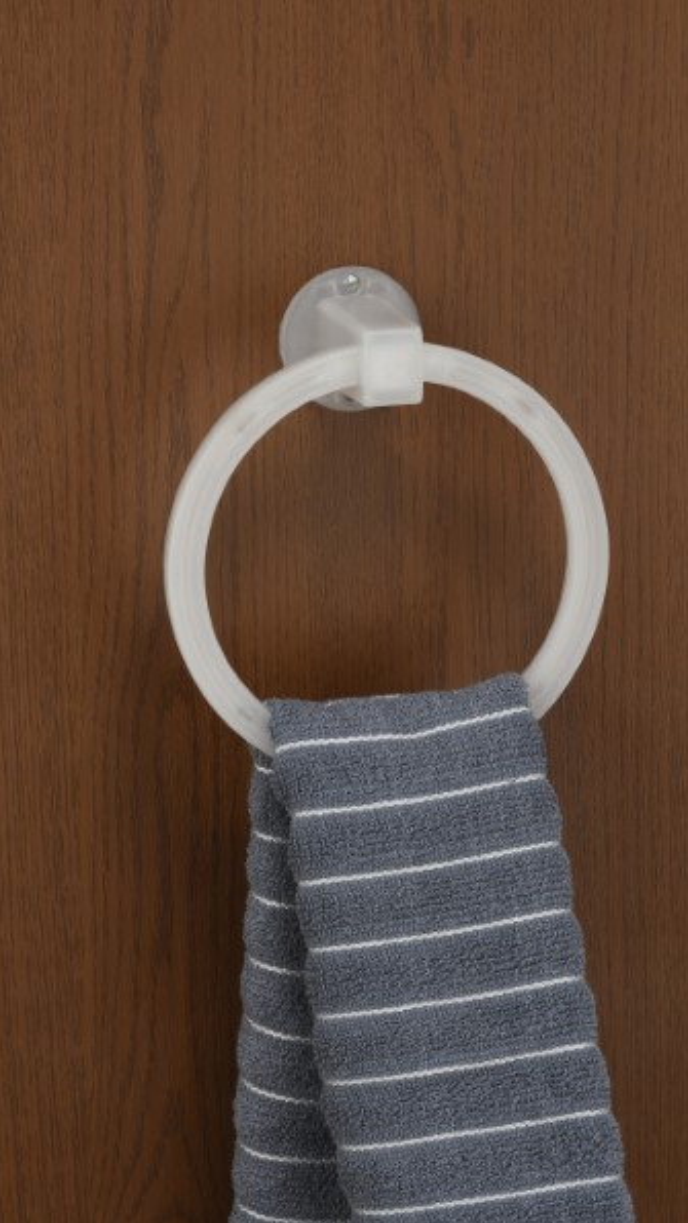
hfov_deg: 9.0
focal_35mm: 134
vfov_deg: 16.0
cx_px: 376
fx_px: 4348
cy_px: 614
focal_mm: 85
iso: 125
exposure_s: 1/30
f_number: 16
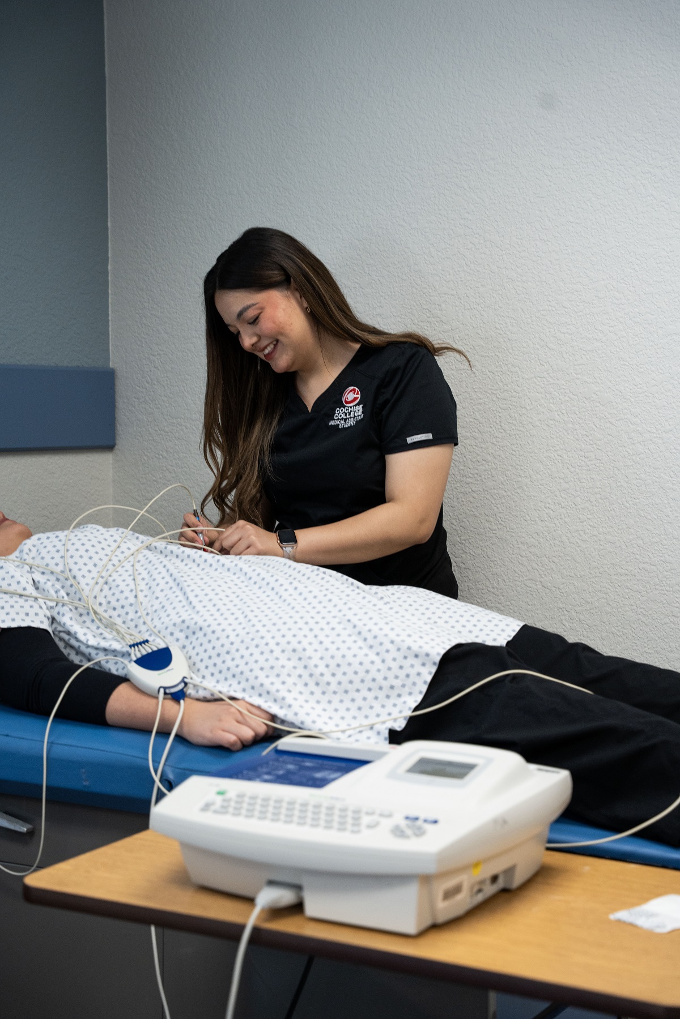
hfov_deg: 22.8
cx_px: 340
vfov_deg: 33.6
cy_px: 510
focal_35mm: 60
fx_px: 1689
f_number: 4
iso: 1000
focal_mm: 59.6
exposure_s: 1/160
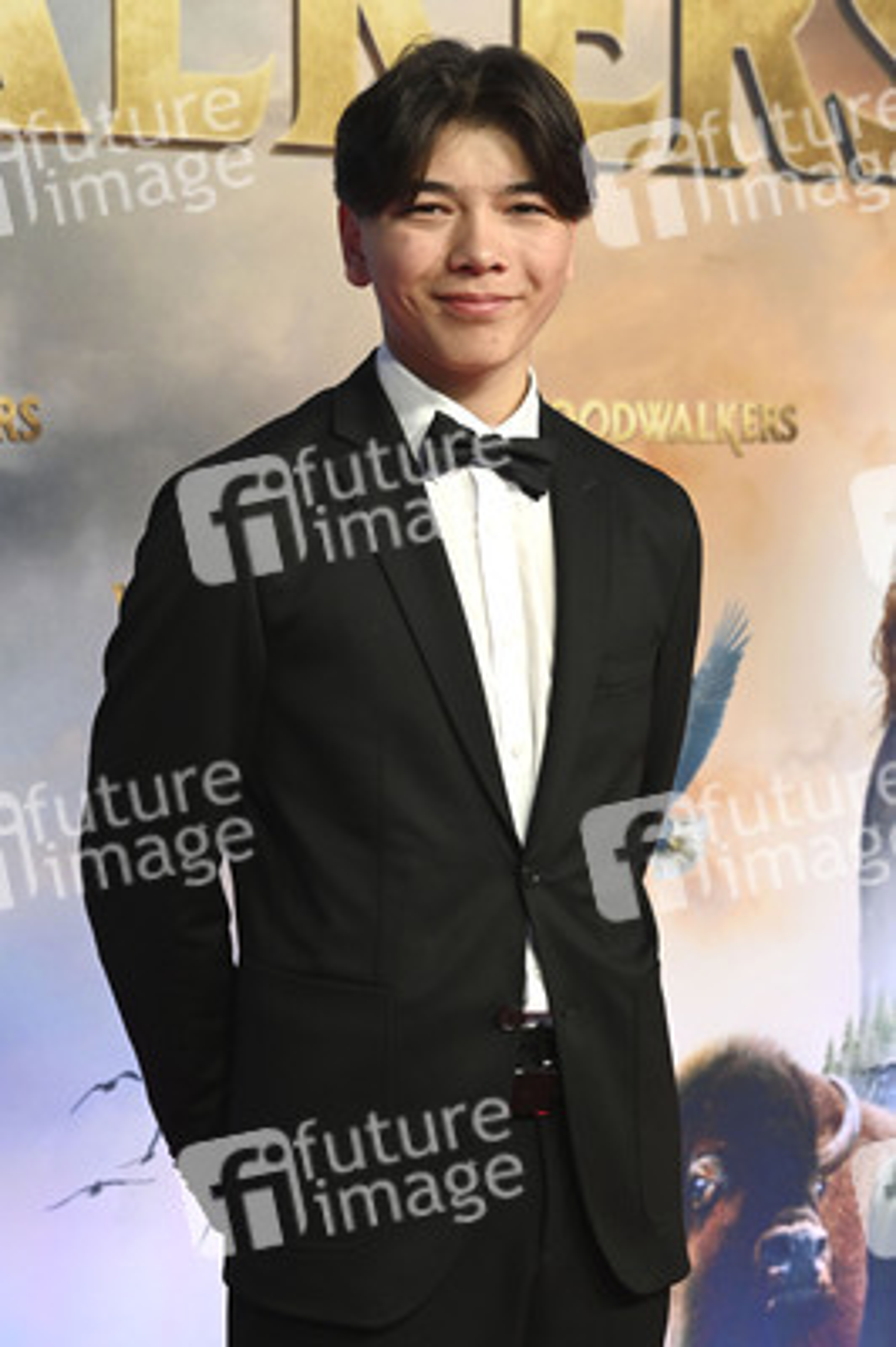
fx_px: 2805
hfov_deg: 18.2
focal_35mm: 75
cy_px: 674
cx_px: 448
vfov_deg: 27.0
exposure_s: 1/160
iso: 800
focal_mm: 75
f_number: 5.6
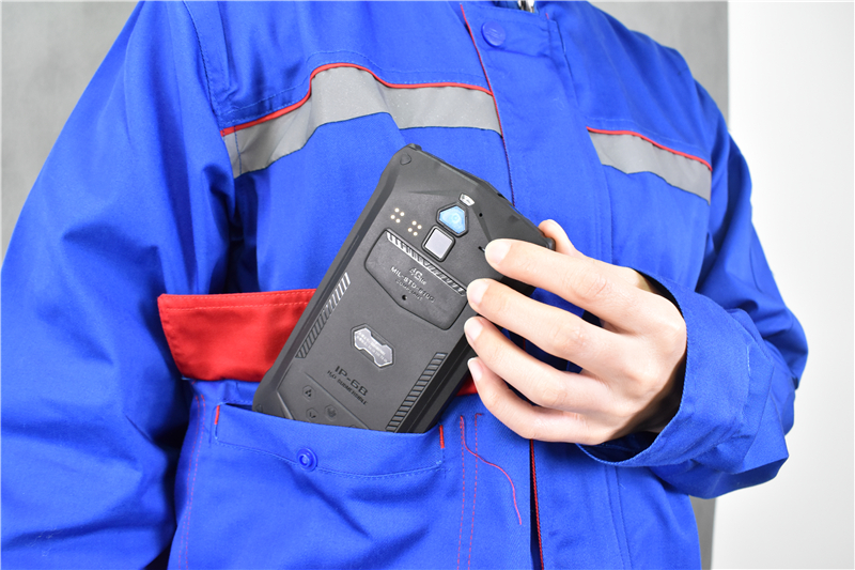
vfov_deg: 47.9
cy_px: 285
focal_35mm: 27
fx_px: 641
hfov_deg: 67.4
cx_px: 428
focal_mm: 18
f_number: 6.3
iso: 1400
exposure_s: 1/30
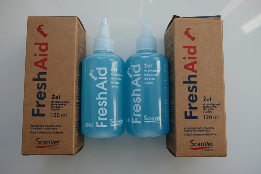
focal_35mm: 27
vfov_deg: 47.9
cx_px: 130
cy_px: 87
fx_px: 196
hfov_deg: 67.4
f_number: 4.5
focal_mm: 18
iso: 200
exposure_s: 1/140
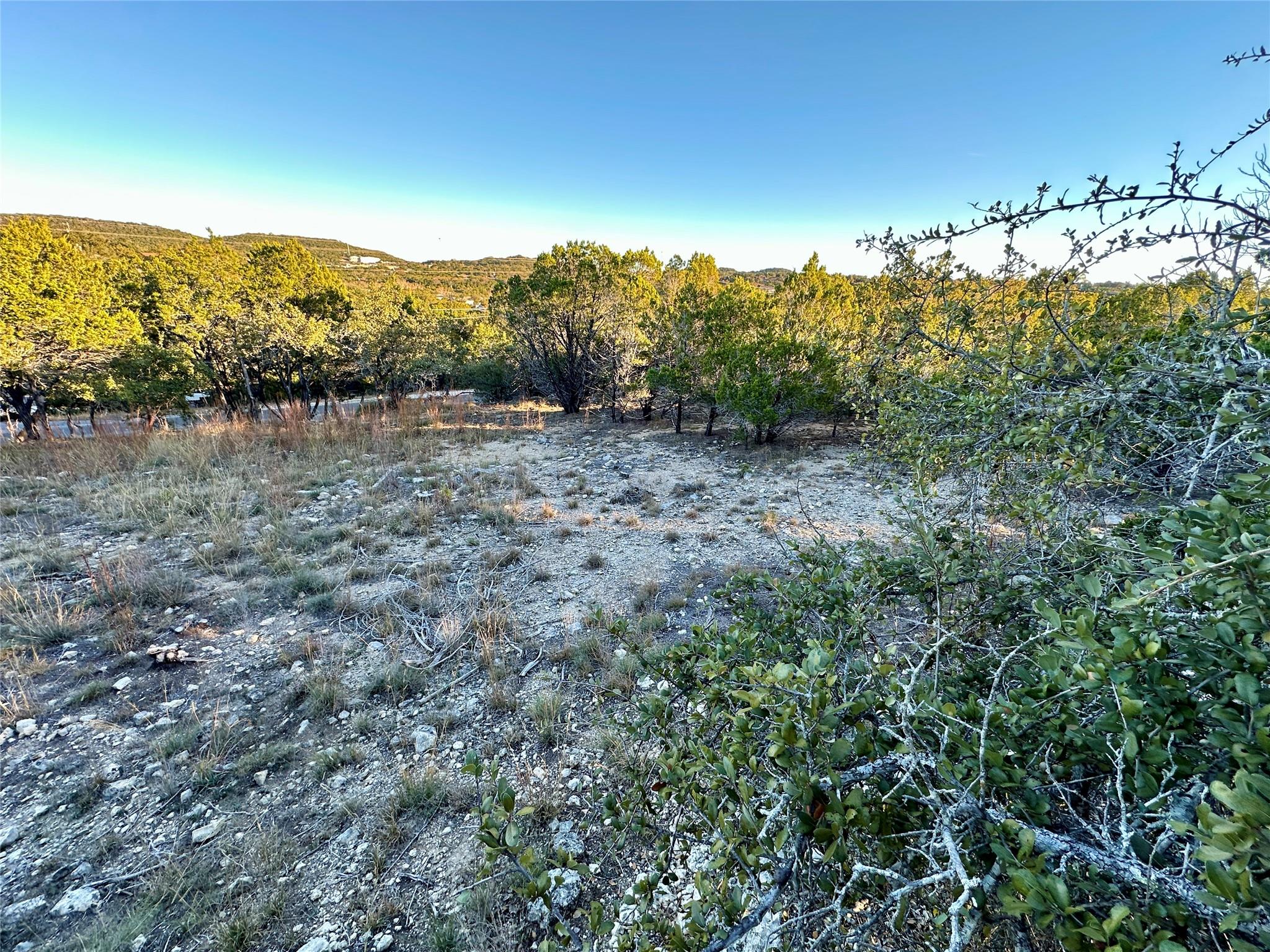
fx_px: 514
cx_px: 635
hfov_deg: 102.1
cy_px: 476
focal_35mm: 14
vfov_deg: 85.7
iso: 40
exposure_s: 1/107
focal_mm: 2.22
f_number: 2.2
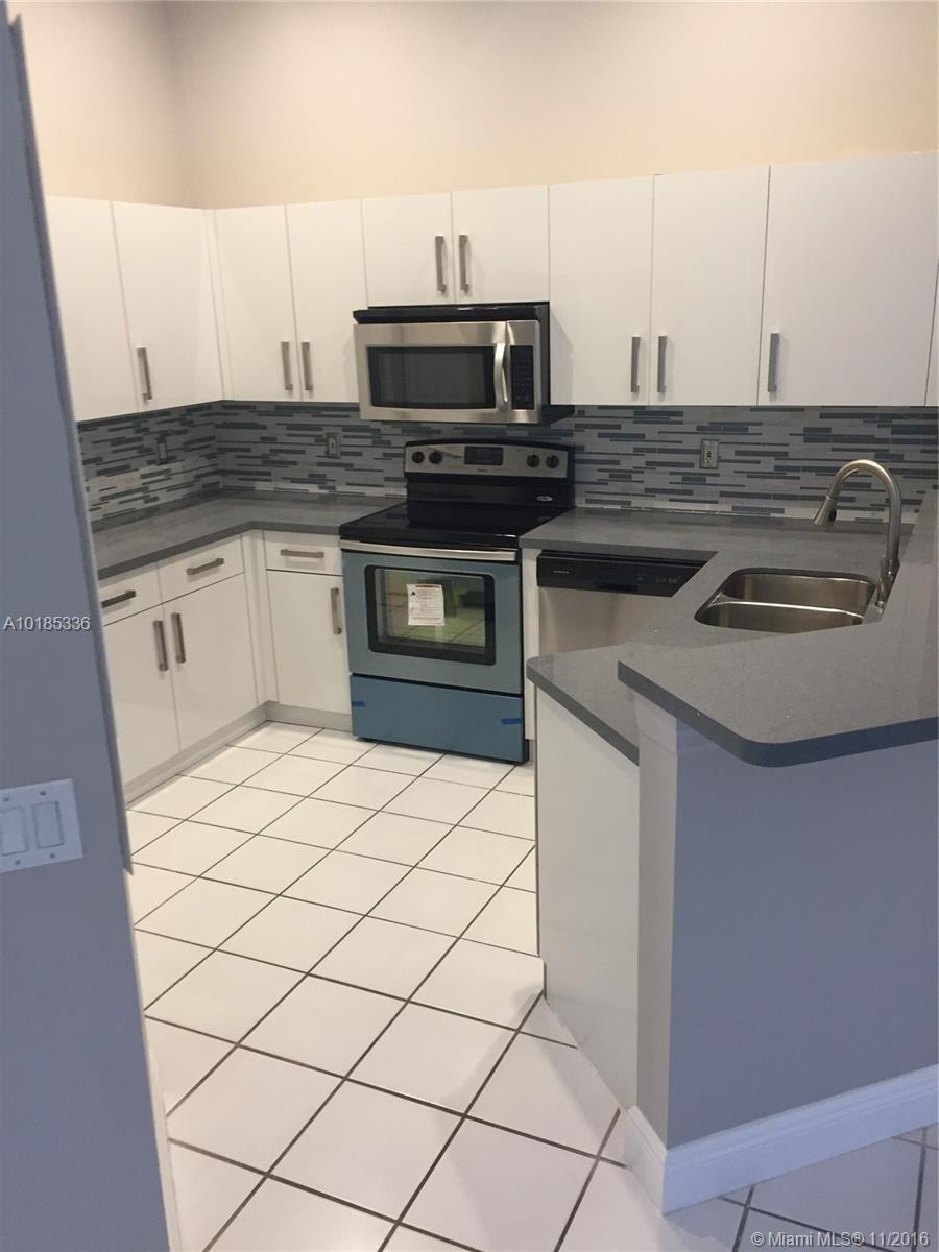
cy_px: 626
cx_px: 470
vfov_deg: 61.7
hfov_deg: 48.2
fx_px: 1049
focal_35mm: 29
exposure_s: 1/30
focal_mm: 4.15
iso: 100
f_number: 2.2
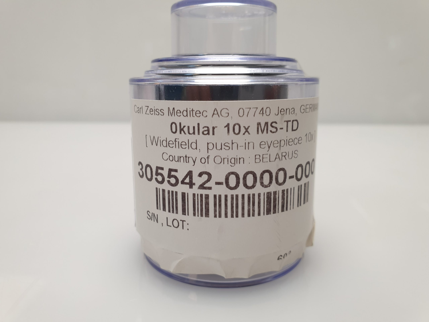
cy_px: 161
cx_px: 214
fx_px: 322
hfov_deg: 67.3
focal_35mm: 26
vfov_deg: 53.1
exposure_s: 1/50
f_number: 2.4
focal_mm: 4.3
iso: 64
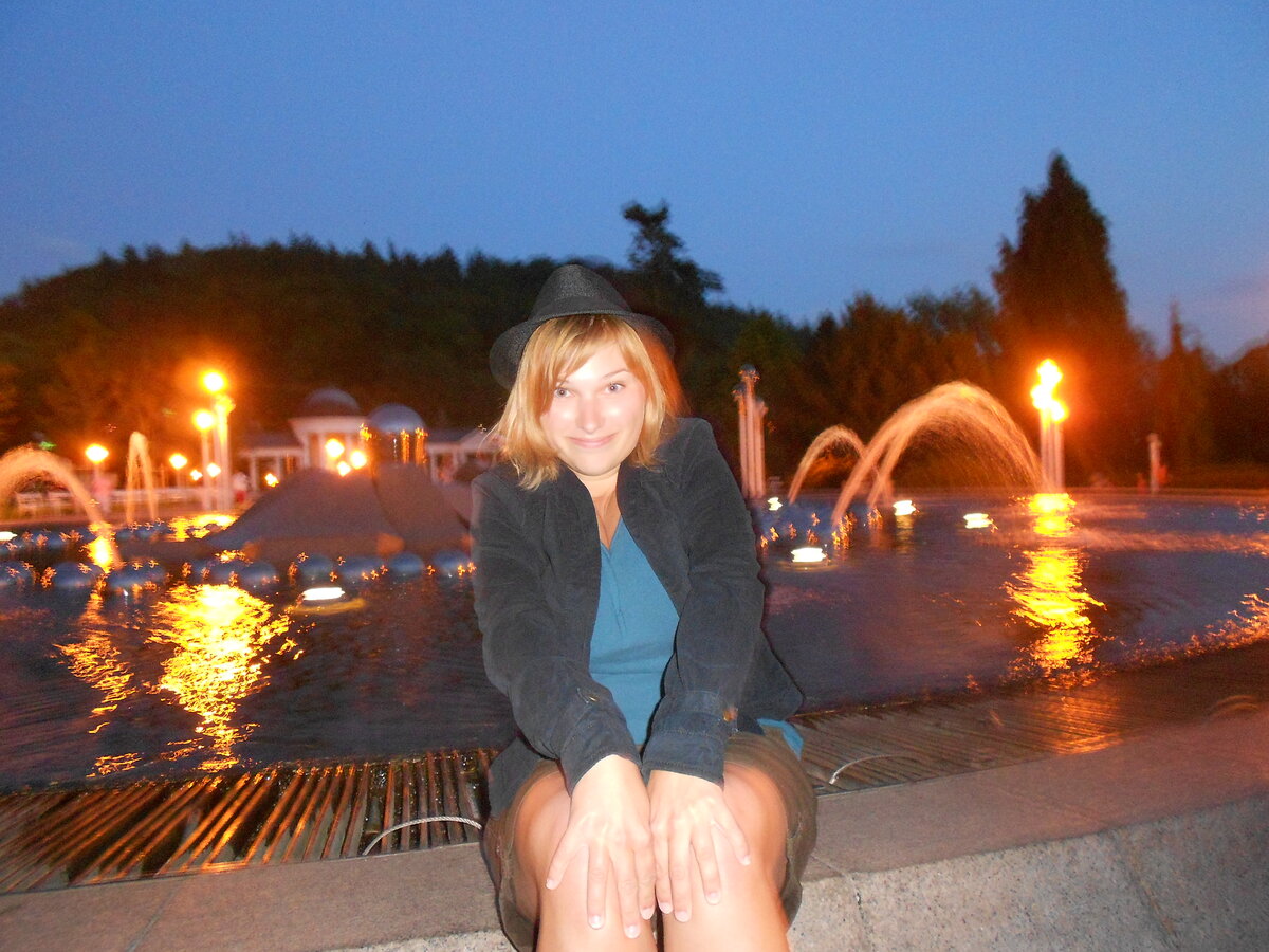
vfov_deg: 53.1
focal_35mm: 26
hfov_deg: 67.3
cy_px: 476
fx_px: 953
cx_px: 634
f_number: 3.2
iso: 400
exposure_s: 1/4
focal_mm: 4.6
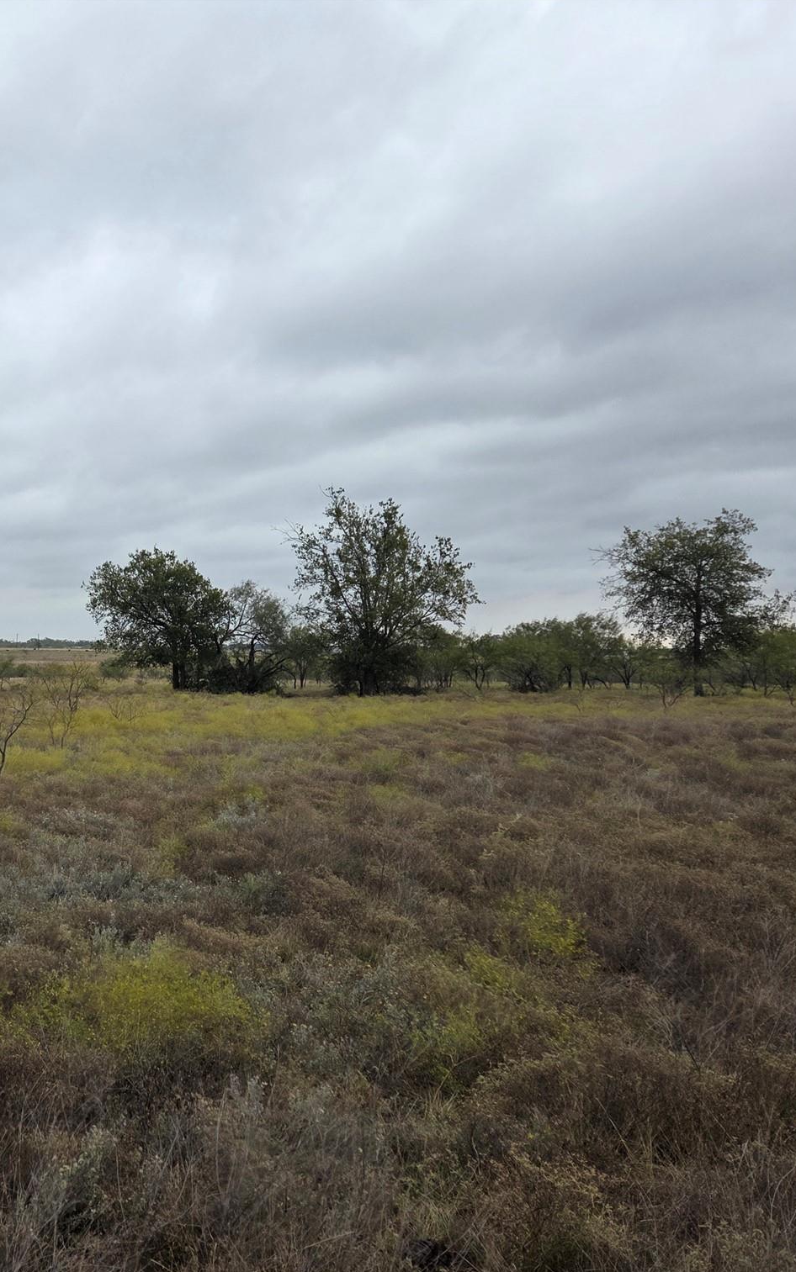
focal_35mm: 33
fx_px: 1145
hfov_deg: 35.4
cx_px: 40
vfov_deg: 58.1
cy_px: 643
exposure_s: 1/2715
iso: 80
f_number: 1.8
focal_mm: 5.4
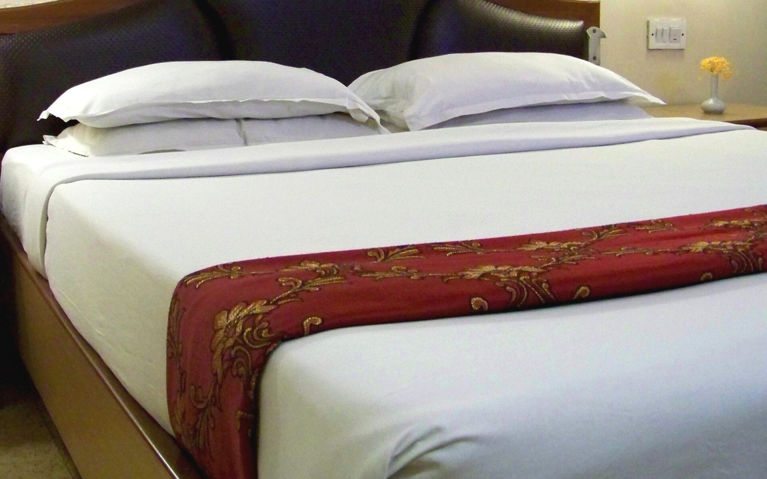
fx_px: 1066
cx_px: 284
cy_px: 134
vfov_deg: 25.1
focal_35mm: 51
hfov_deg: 39.3
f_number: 2.8
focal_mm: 5.85
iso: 400
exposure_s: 1/15
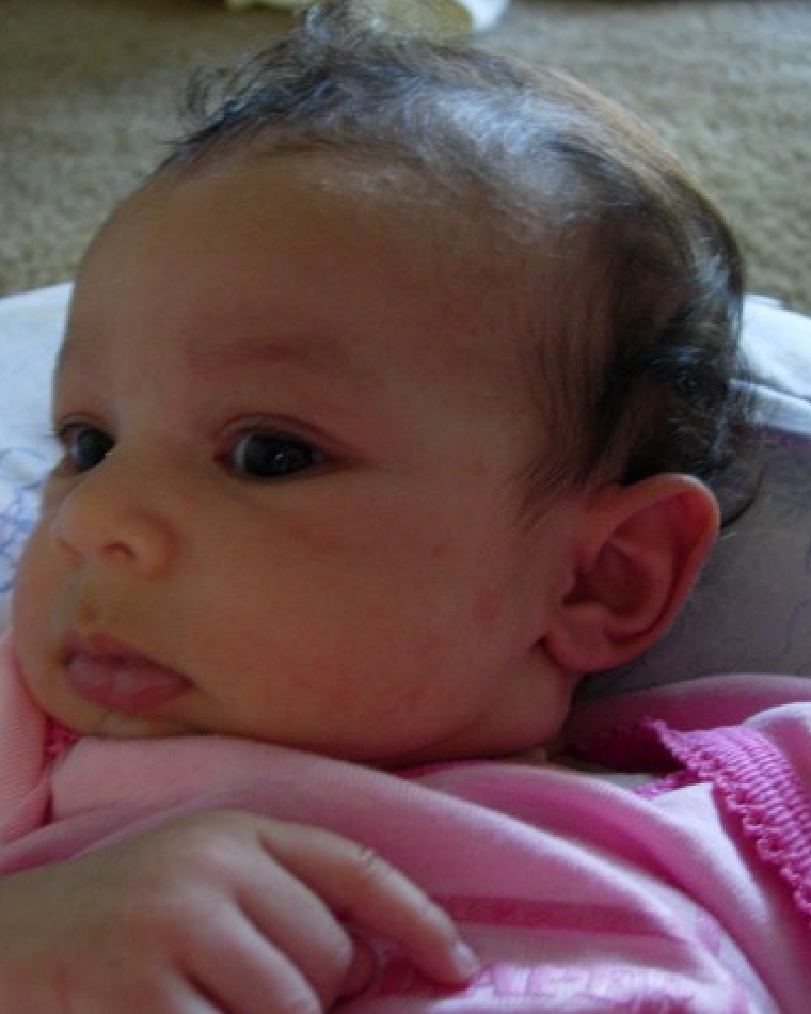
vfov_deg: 37.3
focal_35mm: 50
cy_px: 510
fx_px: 1500
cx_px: 361
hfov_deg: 30.2
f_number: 2.8
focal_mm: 7.8
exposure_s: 1/16
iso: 200
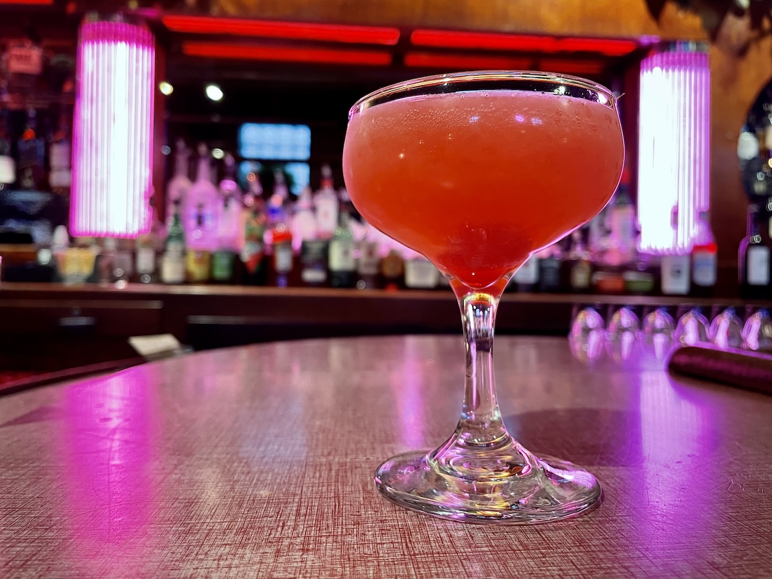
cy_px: 290
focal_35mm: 26
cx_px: 386
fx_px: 580
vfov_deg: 53.1
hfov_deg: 67.3
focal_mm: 4.2
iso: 500
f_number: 1.6
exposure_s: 1/30
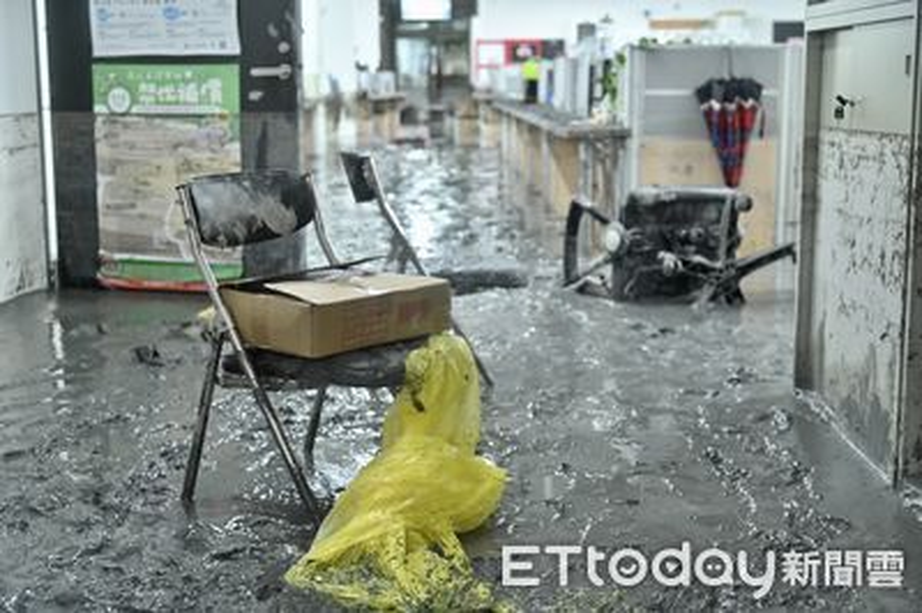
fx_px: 1407
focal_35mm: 55
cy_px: 306
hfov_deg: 36.3
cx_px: 461
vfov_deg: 24.6
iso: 3200
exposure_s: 1/125
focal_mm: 55
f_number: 4
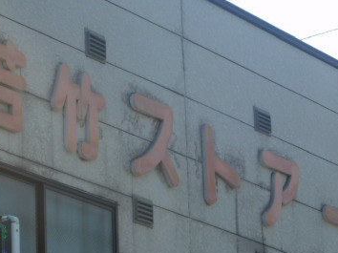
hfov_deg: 7.2
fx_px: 2683
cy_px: 152
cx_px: 200
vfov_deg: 5.4
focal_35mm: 275
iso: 80
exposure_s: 1/400
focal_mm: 26.9
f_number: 5.9
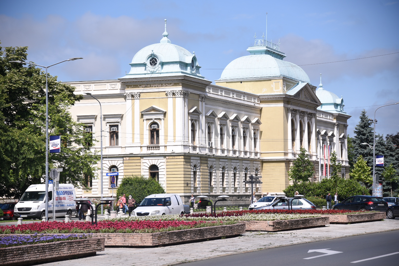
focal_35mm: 95
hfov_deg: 21.5
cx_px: 200
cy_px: 133
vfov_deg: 14.4
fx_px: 1053
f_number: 4
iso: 100
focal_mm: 95
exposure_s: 1/1000
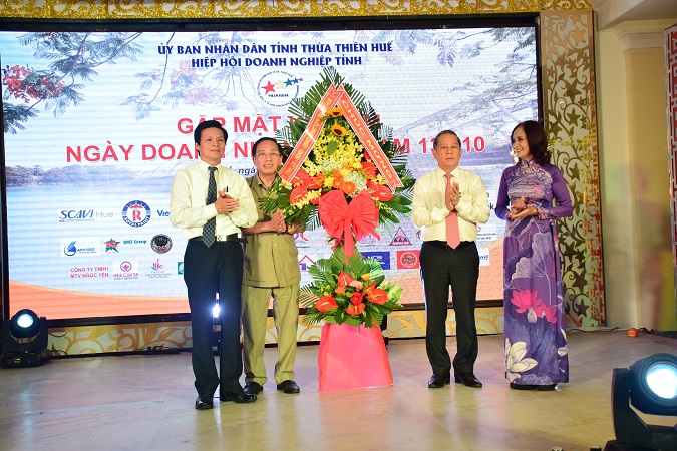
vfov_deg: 33.0
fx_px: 762
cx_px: 338
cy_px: 226
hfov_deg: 47.9
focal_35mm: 40
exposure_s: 1/160
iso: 640
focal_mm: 27
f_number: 6.3
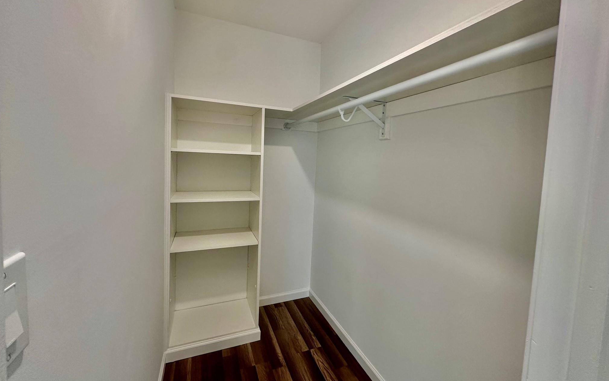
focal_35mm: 15
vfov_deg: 74.6
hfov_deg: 101.5
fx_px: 249
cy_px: 172
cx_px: 304
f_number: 2.2
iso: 200
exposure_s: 1/120
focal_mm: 2.22
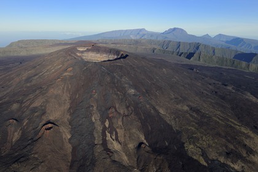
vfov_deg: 41.1
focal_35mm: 32
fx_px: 229
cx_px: 129
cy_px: 86
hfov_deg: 58.7
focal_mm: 32
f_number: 11
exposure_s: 1/400
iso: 400
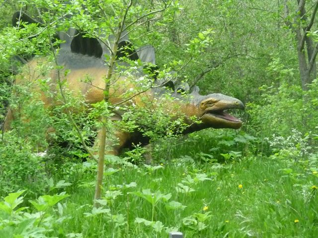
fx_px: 698
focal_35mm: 76
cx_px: 159
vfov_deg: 19.4
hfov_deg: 25.7
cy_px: 119
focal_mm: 13.6
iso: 1600
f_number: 4.9
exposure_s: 1/640
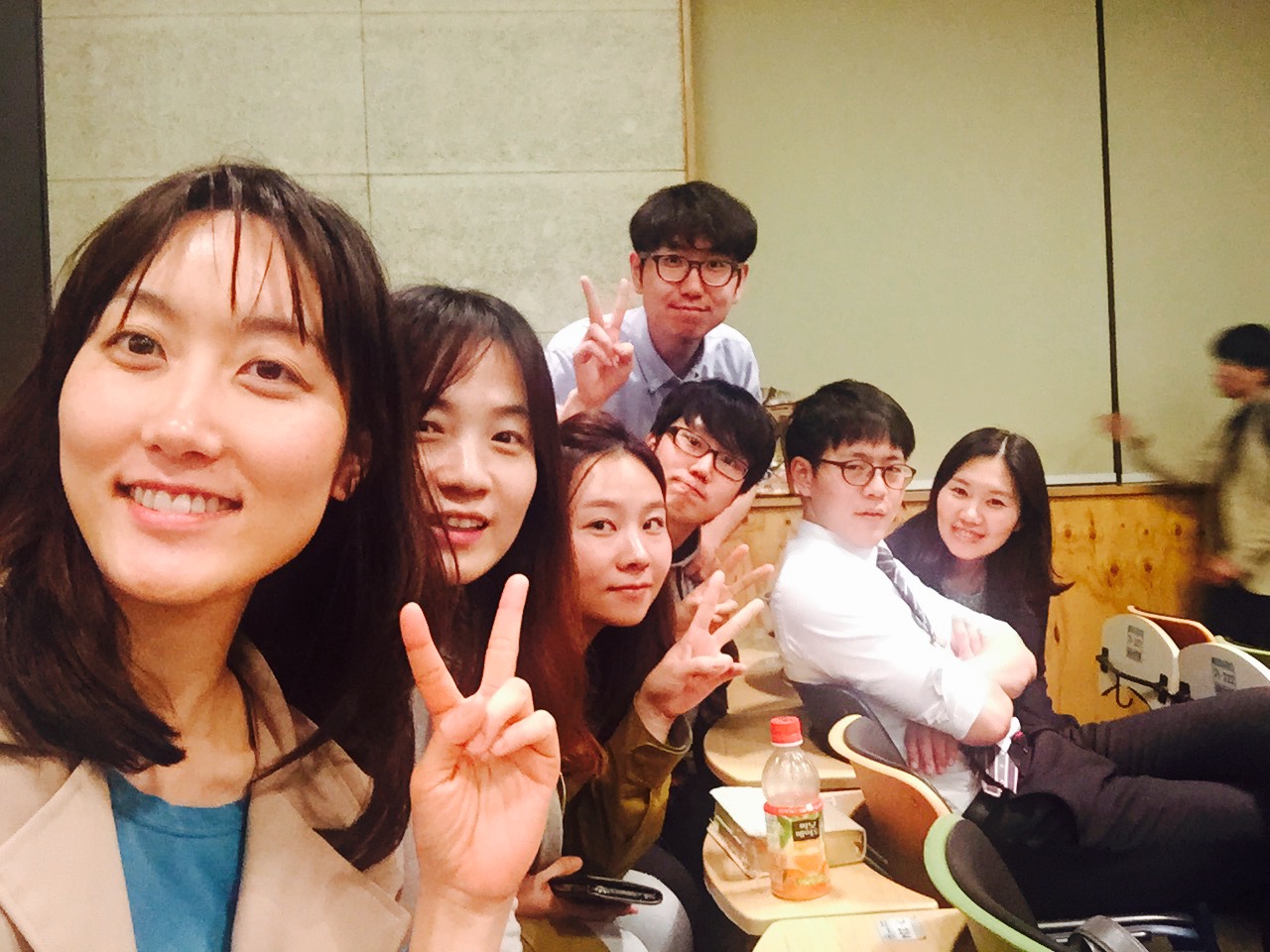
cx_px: 635
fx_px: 1137
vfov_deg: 45.4
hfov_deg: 58.4
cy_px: 476
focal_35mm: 31
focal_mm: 2.65
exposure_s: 1/20
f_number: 2.2
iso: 250
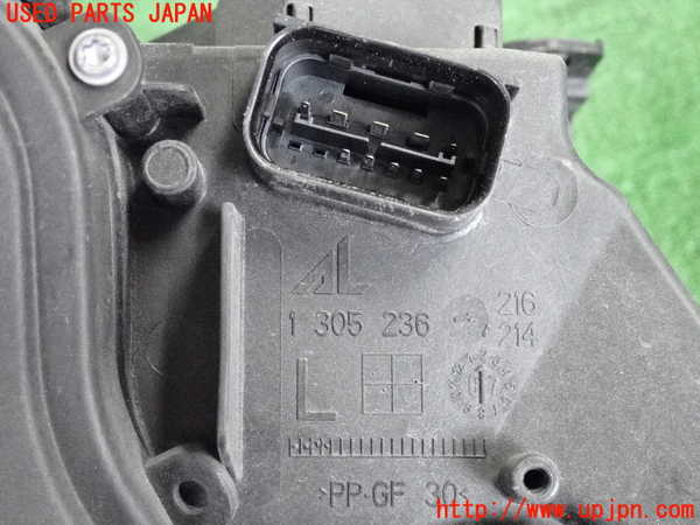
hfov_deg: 33.2
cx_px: 350
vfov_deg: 25.2
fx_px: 1173
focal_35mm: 58
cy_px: 262
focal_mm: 10.35
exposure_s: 1/125
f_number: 3.5
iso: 5000
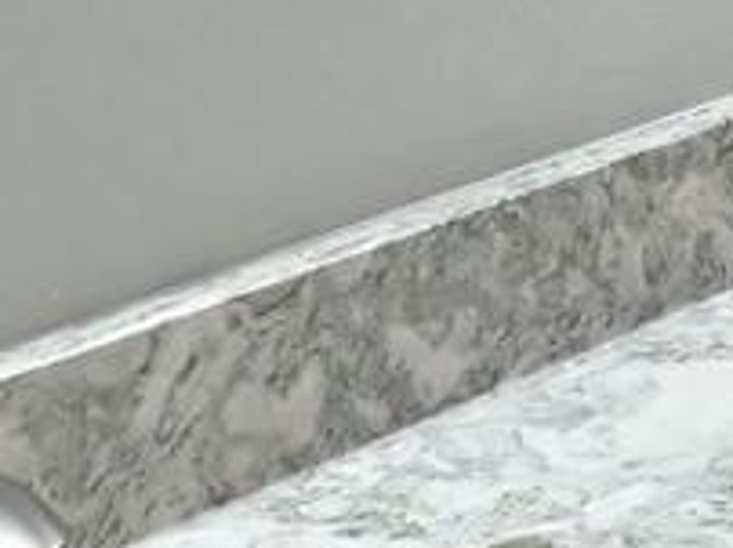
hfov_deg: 15.6
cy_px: -443
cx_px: 1422
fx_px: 2178
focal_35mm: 103
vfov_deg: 13.0
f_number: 2.2
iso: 80
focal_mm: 1.7
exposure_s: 1/60
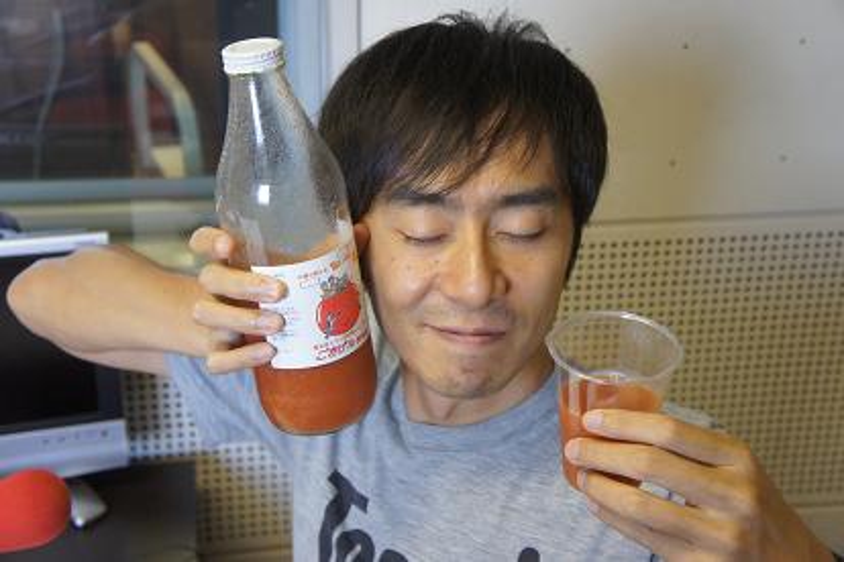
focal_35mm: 51
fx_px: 1196
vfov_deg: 26.5
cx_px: 422
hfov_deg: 38.9
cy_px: 281
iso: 800
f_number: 4.5
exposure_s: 1/60
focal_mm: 34
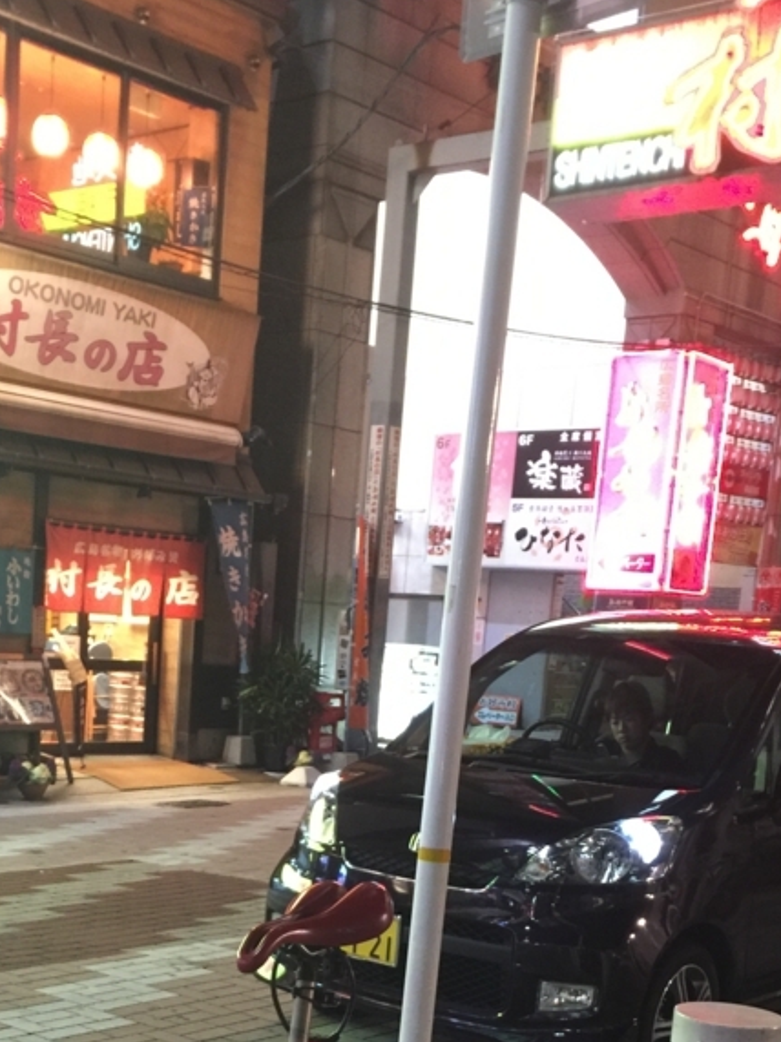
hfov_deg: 27.9
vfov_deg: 35.0
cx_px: 276
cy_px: 911
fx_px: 1565
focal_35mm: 52
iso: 100
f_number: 2.2
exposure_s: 1/4
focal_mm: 4.15
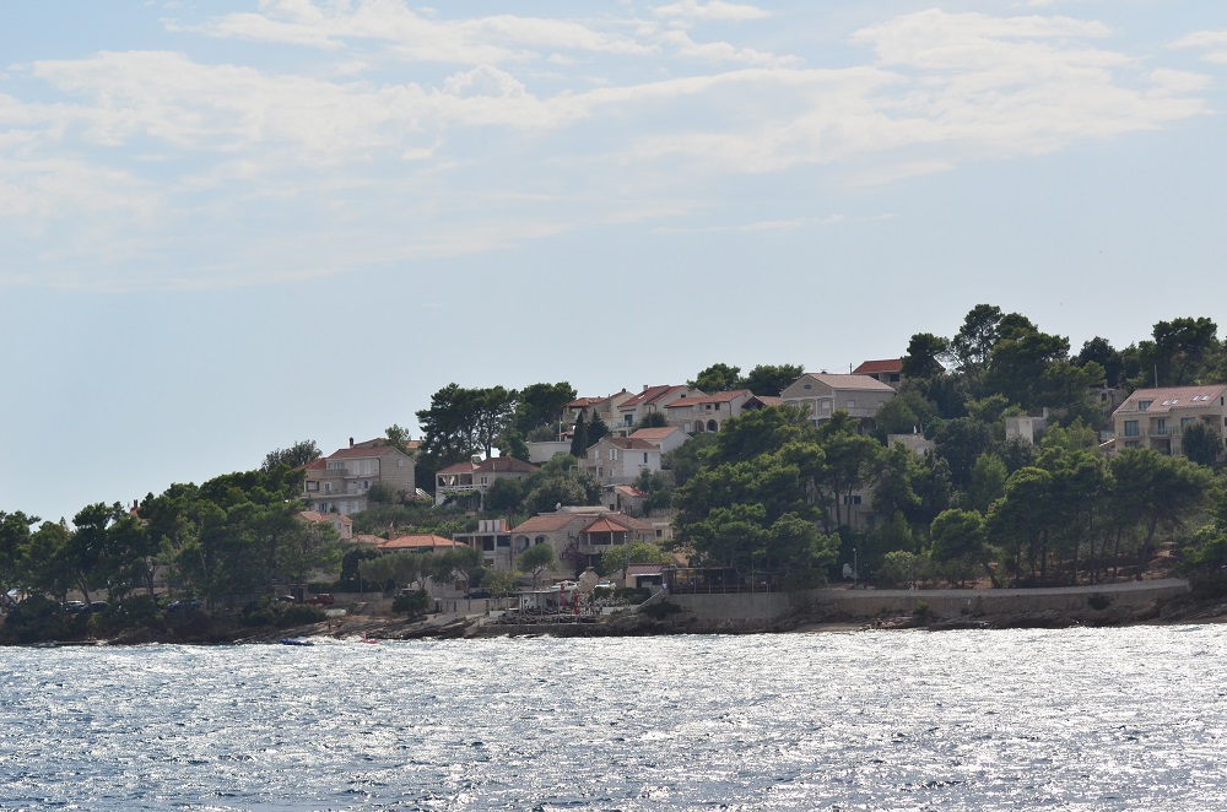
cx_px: 614
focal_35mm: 105
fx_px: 3571
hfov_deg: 19.5
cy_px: 406
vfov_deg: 13.0
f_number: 5.6
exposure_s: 1/8000
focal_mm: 70
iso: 640
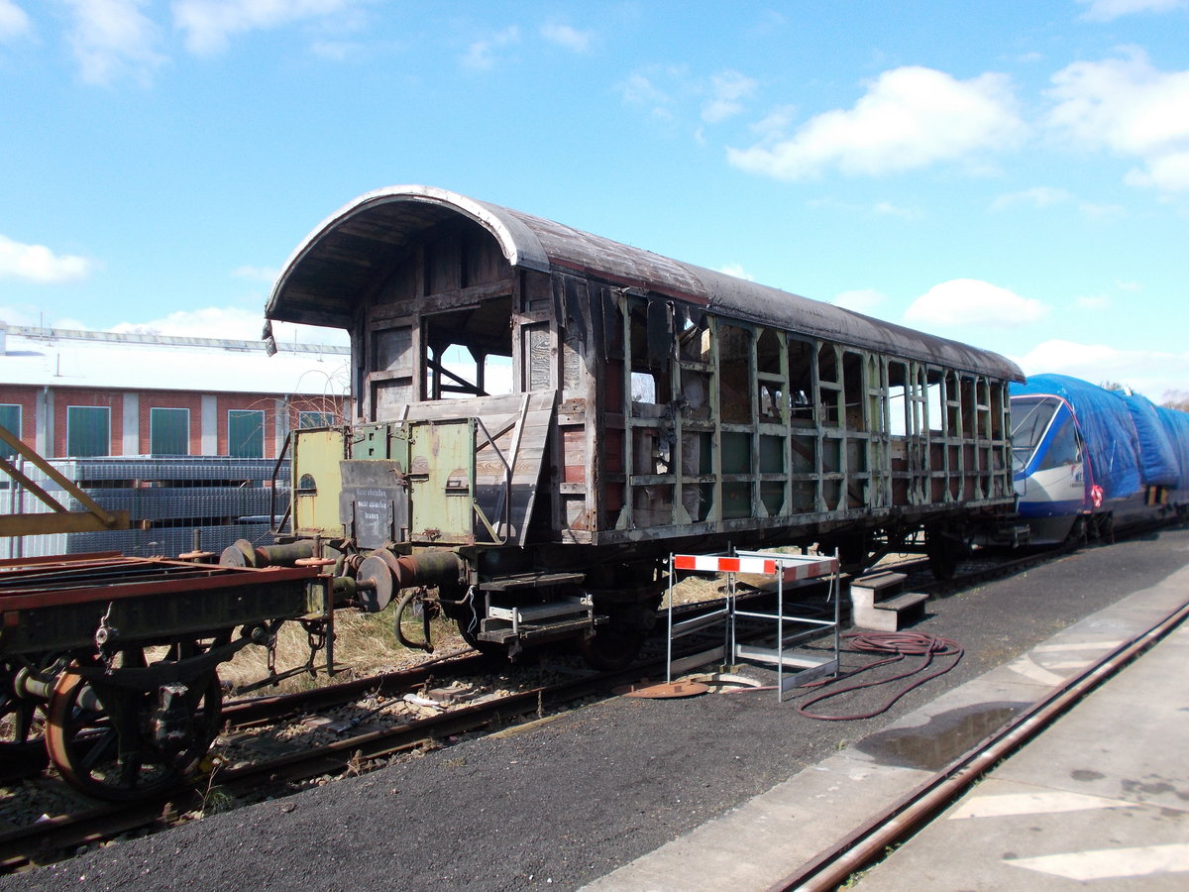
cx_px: 594
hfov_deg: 60.0
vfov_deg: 46.8
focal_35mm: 30
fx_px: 1030
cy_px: 446
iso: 80
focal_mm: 5.3
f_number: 3.4
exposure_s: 1/400
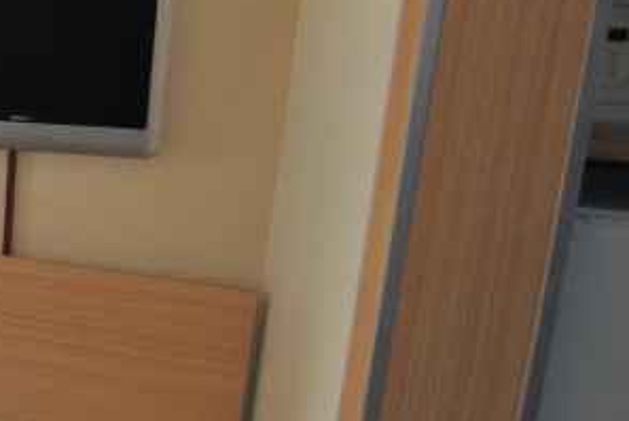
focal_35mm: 58
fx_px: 1015
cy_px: 55
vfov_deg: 23.0
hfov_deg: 22.3
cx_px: -478
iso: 200
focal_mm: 10
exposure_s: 1/100
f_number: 3.5
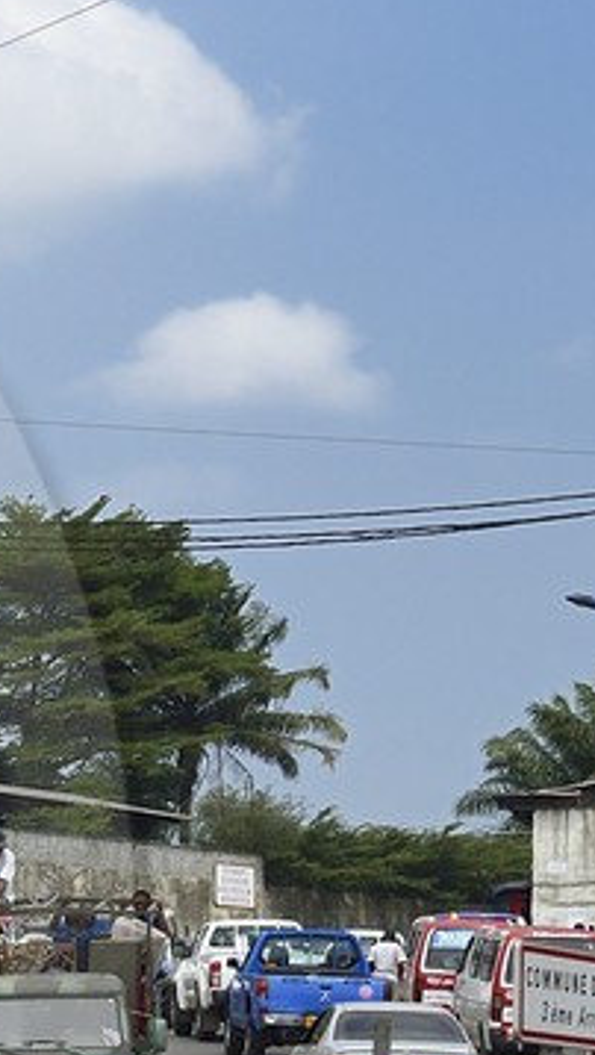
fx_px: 4449
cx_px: -1081
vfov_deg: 13.4
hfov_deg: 7.0
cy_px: 967
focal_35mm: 159
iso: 200
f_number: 6.3
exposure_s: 1/1000
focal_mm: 34
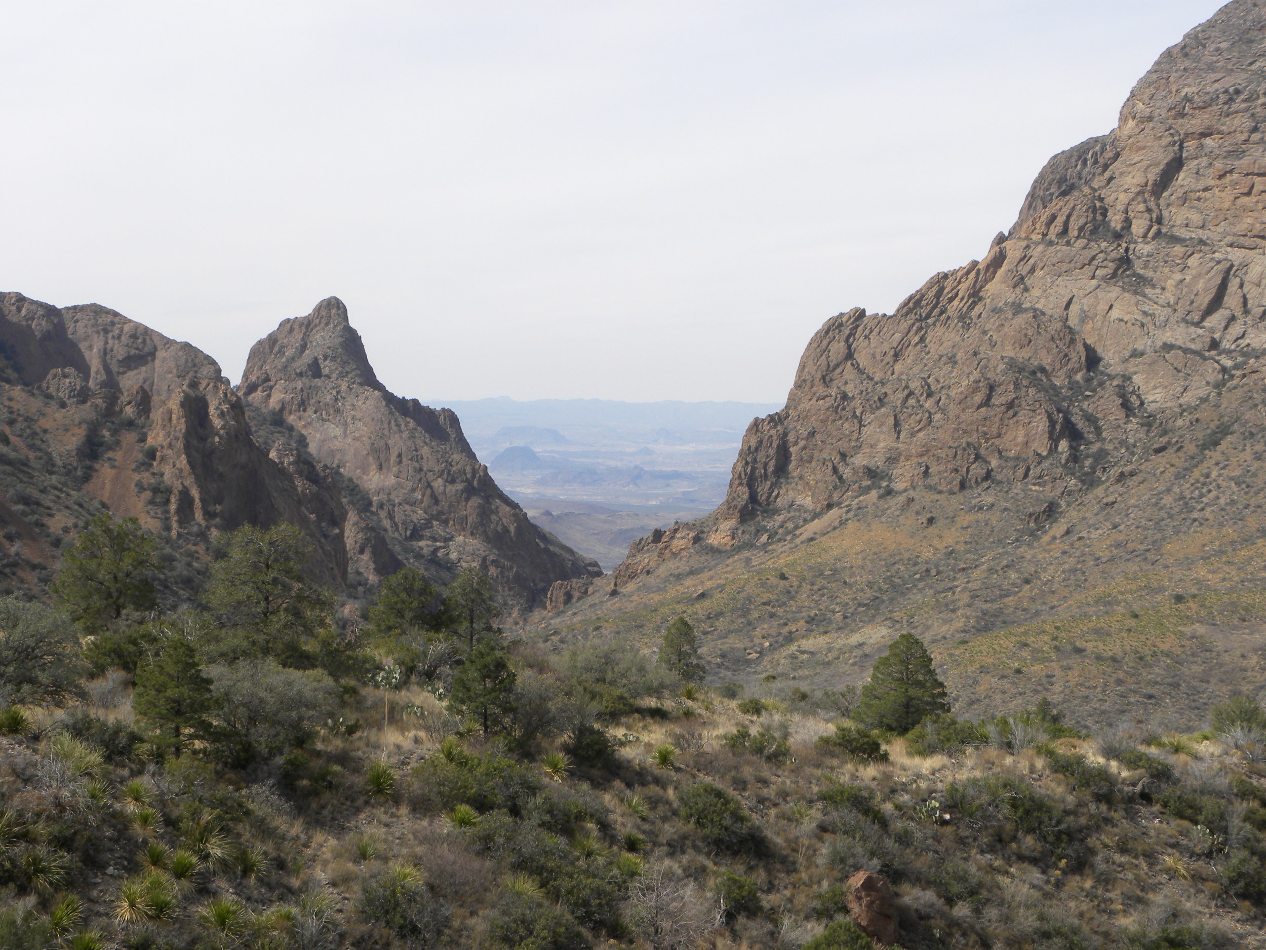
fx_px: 2414
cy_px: 475
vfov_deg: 22.3
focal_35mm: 66
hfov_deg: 29.4
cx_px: 633
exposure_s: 1/282
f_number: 5.6
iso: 64
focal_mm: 11.8
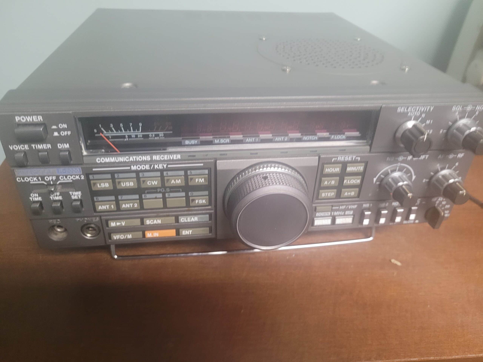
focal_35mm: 26
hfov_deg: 67.3
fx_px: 363
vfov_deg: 53.1
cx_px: 242
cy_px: 181
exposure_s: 1/30
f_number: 1.8
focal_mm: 5.4
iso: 640
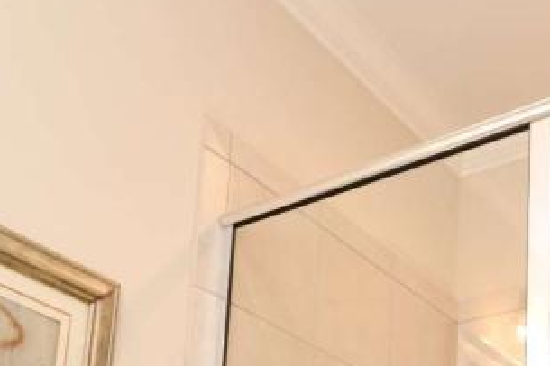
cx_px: 444
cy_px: 557
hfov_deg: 33.0
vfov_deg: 19.8
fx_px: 901
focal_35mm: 59
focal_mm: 10
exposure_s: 1/60
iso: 450
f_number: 4
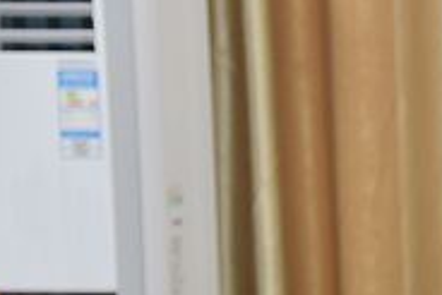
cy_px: 437
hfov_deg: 9.4
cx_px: 653
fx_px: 2605
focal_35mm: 212
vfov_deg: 6.4
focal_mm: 65
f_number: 4
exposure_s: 1/20
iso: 320
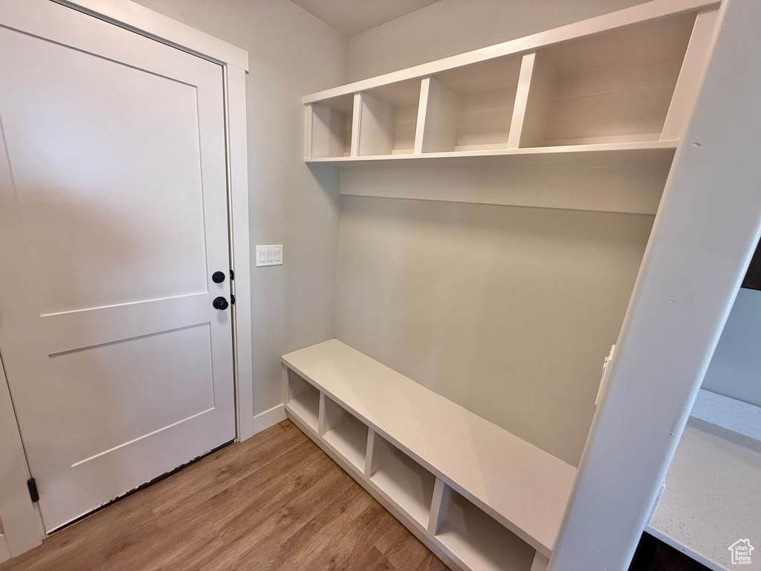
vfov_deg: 85.7
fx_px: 308
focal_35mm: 14
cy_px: 286
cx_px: 380
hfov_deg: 102.1
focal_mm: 2.22
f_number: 2.2
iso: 250
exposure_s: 1/120
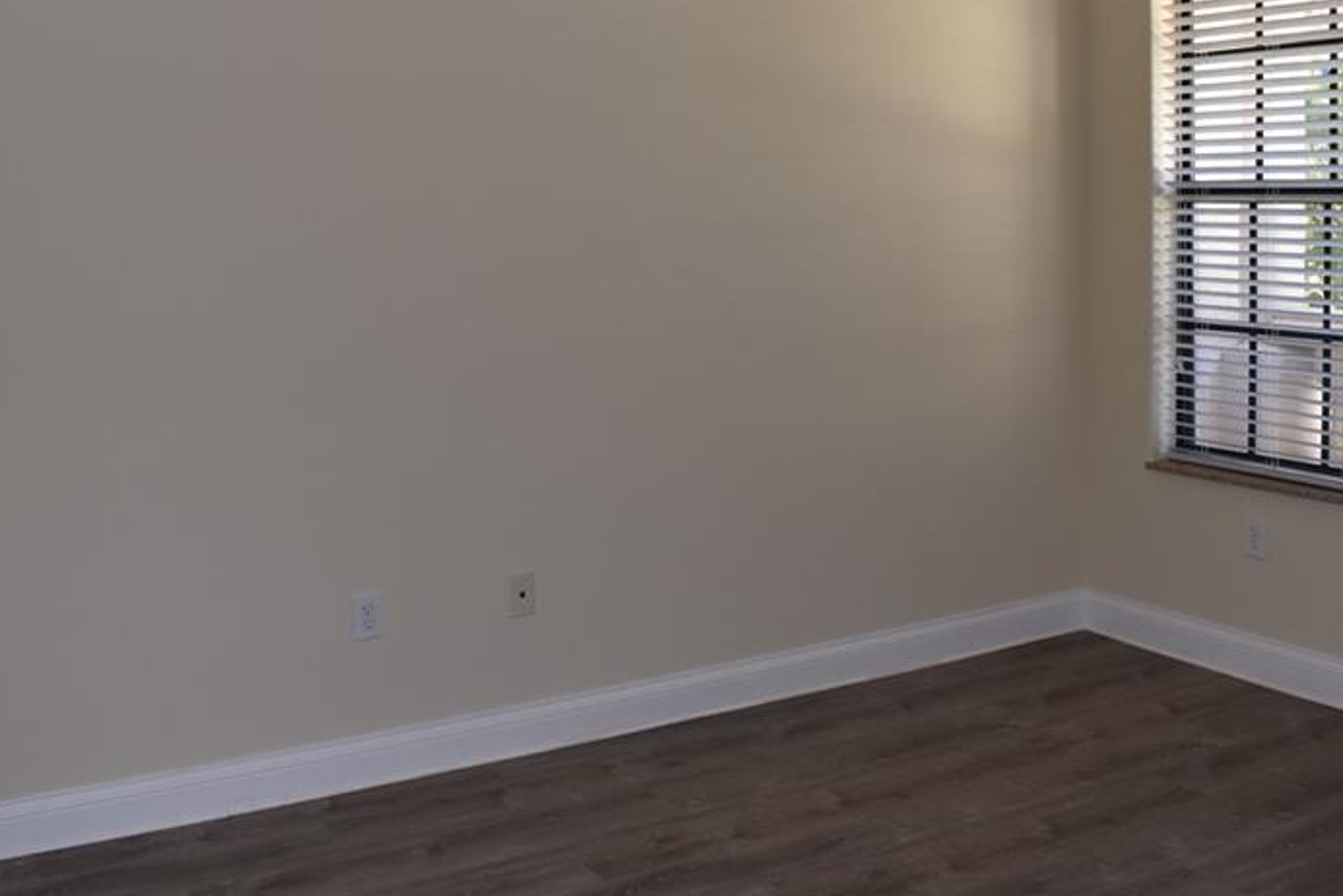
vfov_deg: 33.1
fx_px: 1492
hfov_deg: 48.4
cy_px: 294
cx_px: 659
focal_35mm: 40
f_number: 5.6
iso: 400
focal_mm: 18
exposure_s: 1/60
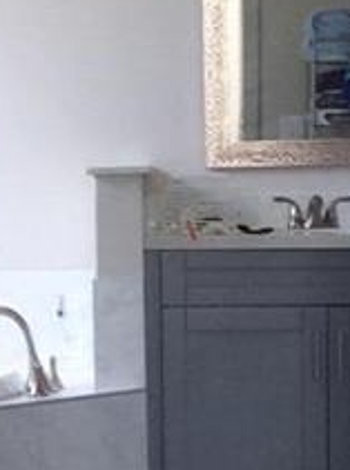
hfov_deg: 8.1
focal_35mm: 182
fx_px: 2466
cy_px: 490
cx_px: 186
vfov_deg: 10.8
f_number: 2.4
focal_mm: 3.3
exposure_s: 1/30
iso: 40
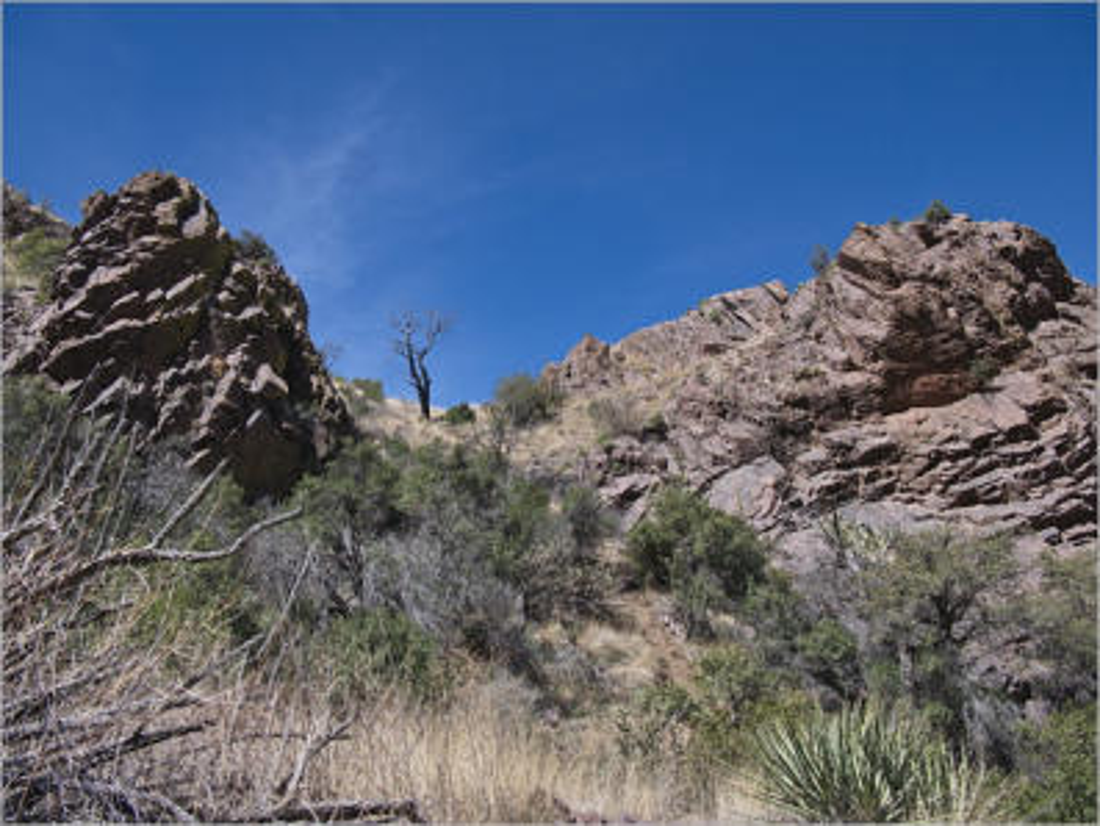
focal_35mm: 30
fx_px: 954
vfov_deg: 46.8
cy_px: 413
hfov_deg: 59.9
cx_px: 550
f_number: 8
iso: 200
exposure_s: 1/400
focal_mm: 15
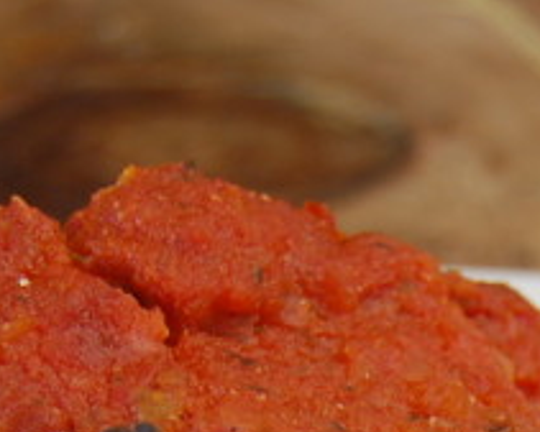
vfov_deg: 7.1
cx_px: 550
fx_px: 3378
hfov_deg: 9.1
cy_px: 865
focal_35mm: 211
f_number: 4.5
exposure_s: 1/30
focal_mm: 31
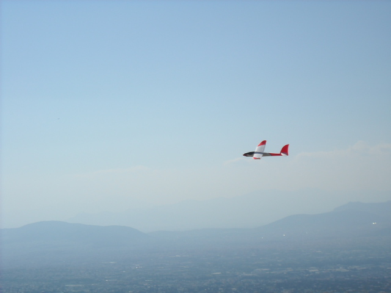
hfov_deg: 18.7
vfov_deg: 14.1
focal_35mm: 105
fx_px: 1186
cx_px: 196
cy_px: 146
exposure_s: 1/384
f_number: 9.3
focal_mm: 17.1
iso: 64
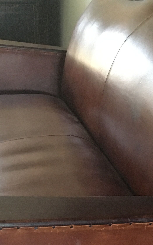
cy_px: 256
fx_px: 494
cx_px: 111
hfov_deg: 17.5
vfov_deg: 26.1
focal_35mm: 74
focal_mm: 4.15
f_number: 2.2
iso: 250
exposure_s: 1/17
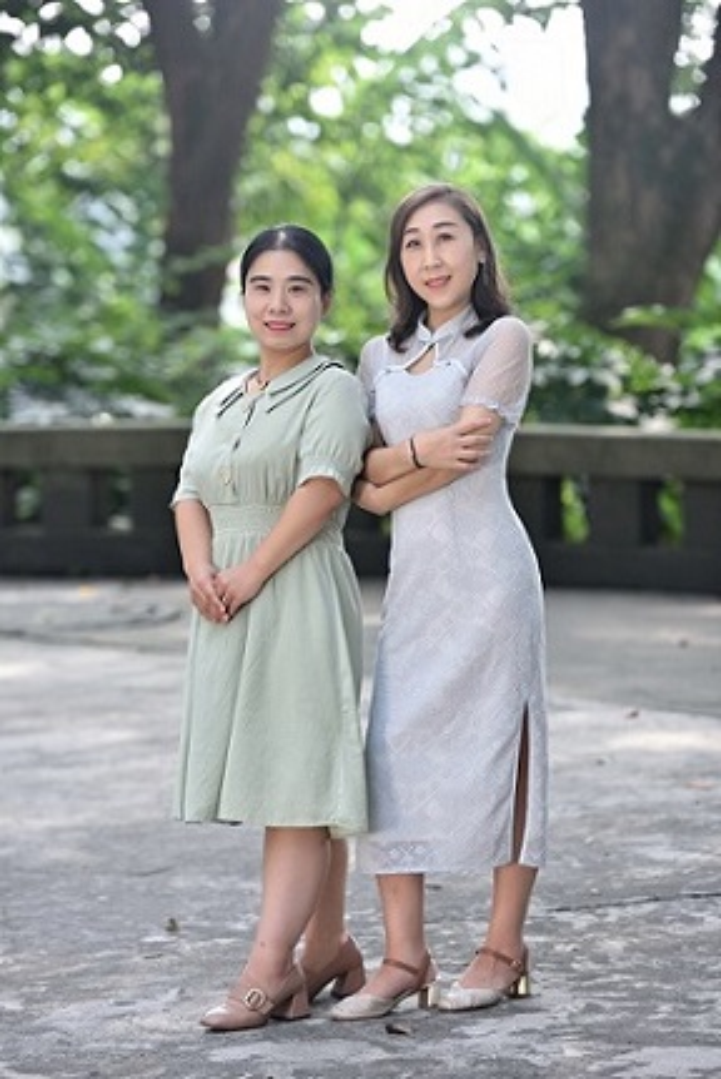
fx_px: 4349
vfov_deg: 14.1
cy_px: 540
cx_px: 360
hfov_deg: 9.5
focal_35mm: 145
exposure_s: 1/200
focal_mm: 145
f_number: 3.2
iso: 160
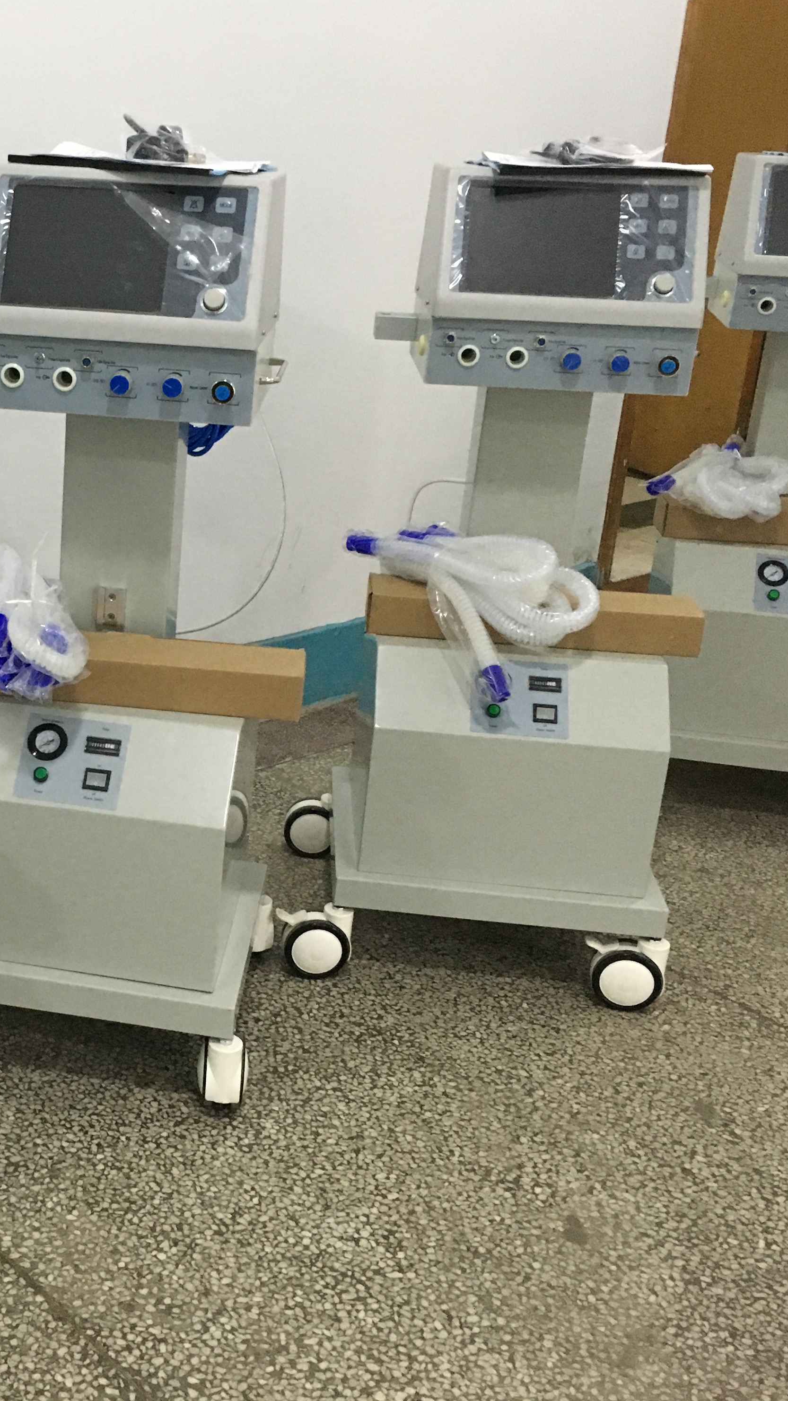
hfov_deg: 26.5
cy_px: 691
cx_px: 38
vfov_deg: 47.4
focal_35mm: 43
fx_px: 1598
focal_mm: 4.15
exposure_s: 1/17
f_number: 2.2
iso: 200
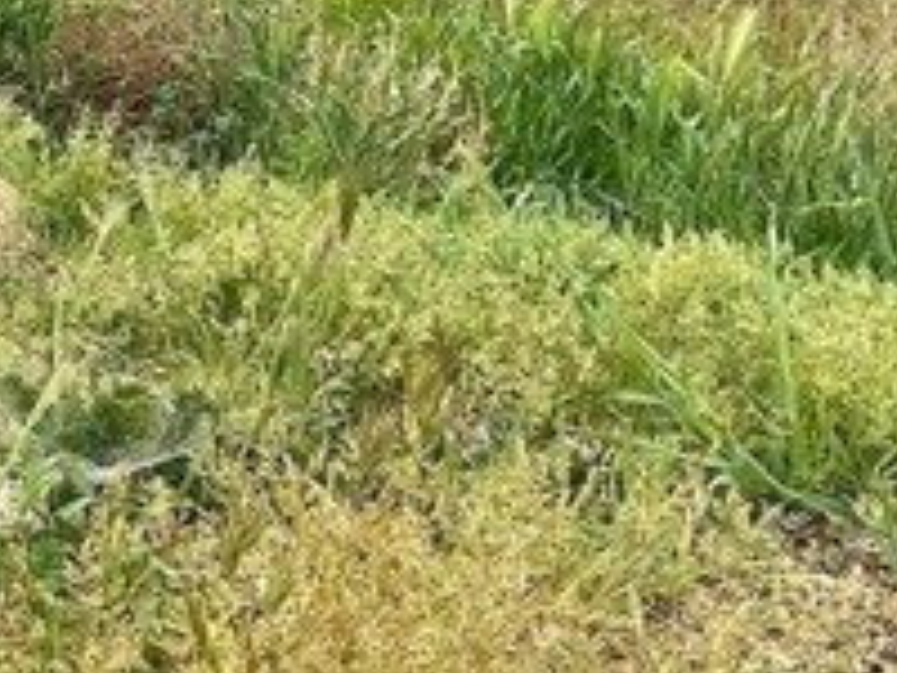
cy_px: -224
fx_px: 2410
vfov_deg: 15.1
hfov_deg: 19.6
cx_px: -242
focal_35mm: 93
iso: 16
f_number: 1.8
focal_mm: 3
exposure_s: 1/450
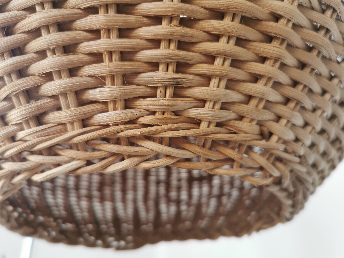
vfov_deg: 51.4
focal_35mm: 27
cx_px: 172
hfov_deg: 65.3
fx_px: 268
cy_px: 129
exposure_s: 1/120
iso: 160
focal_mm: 5.56
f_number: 1.6
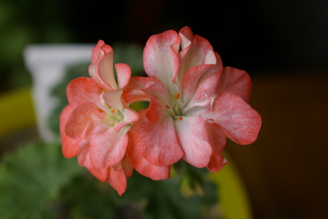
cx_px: 164
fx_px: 751
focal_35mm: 82
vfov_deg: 16.5
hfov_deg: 24.6
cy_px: 110
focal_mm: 55
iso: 400
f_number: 8
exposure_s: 1/125
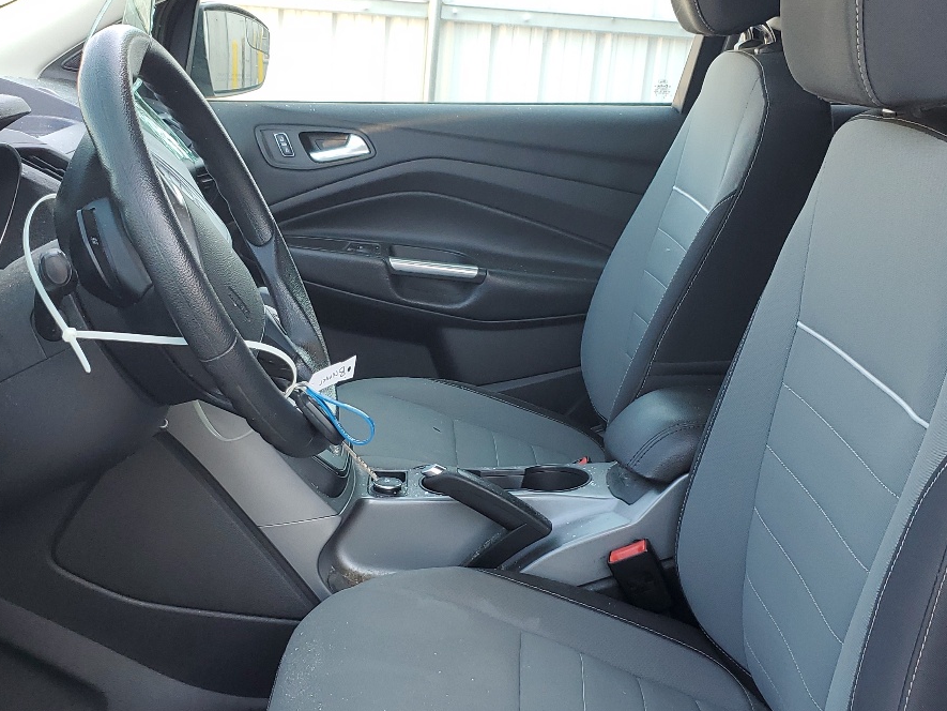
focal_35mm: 47
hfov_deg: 40.4
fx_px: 1286
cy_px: 467
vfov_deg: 30.7
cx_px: 457
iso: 50
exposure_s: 1/147
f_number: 1.5
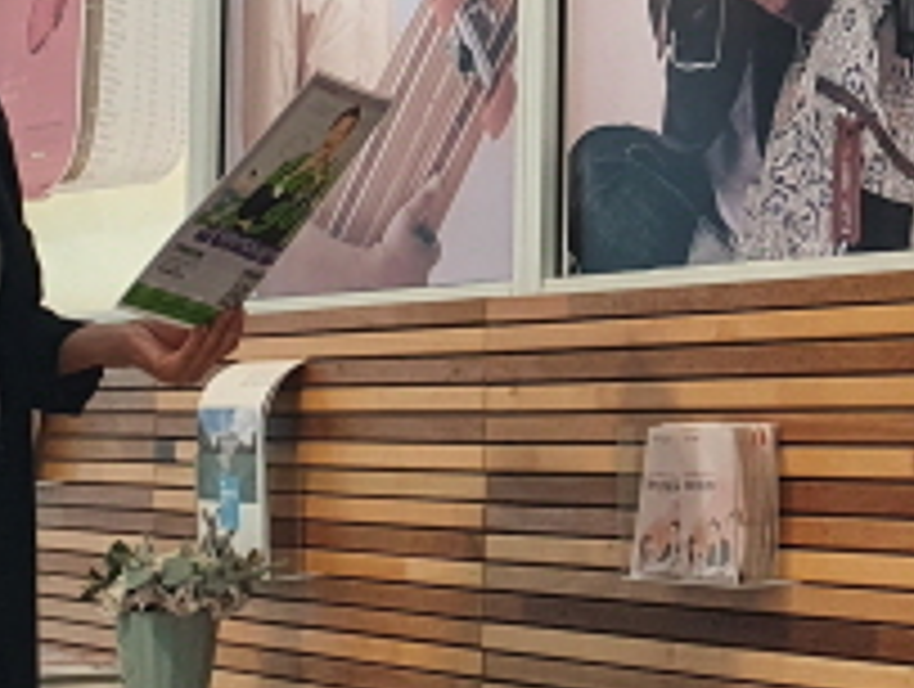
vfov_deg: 12.8
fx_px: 3042
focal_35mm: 115
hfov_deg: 16.0
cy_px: 74
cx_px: 1270
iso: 160
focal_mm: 4.32
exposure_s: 1/40
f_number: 2.4
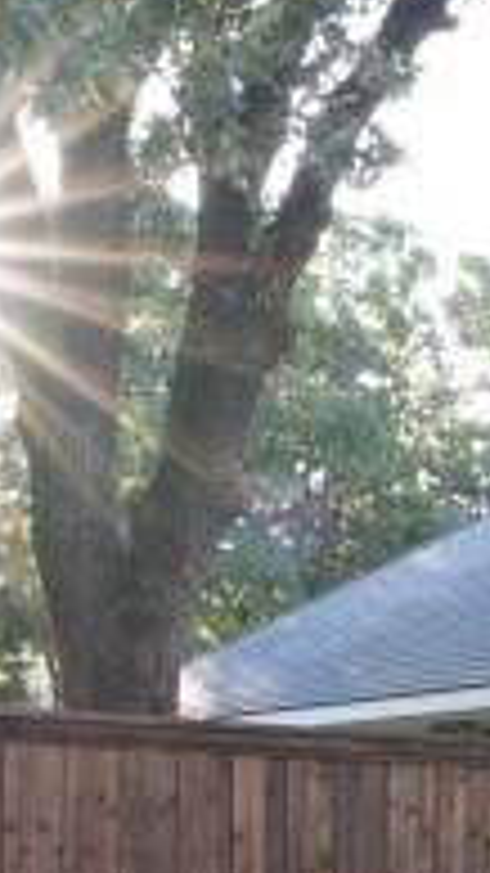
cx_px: 764
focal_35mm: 96
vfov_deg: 21.4
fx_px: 2219
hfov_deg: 12.0
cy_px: 896
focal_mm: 22
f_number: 11
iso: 2000
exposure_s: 1/125
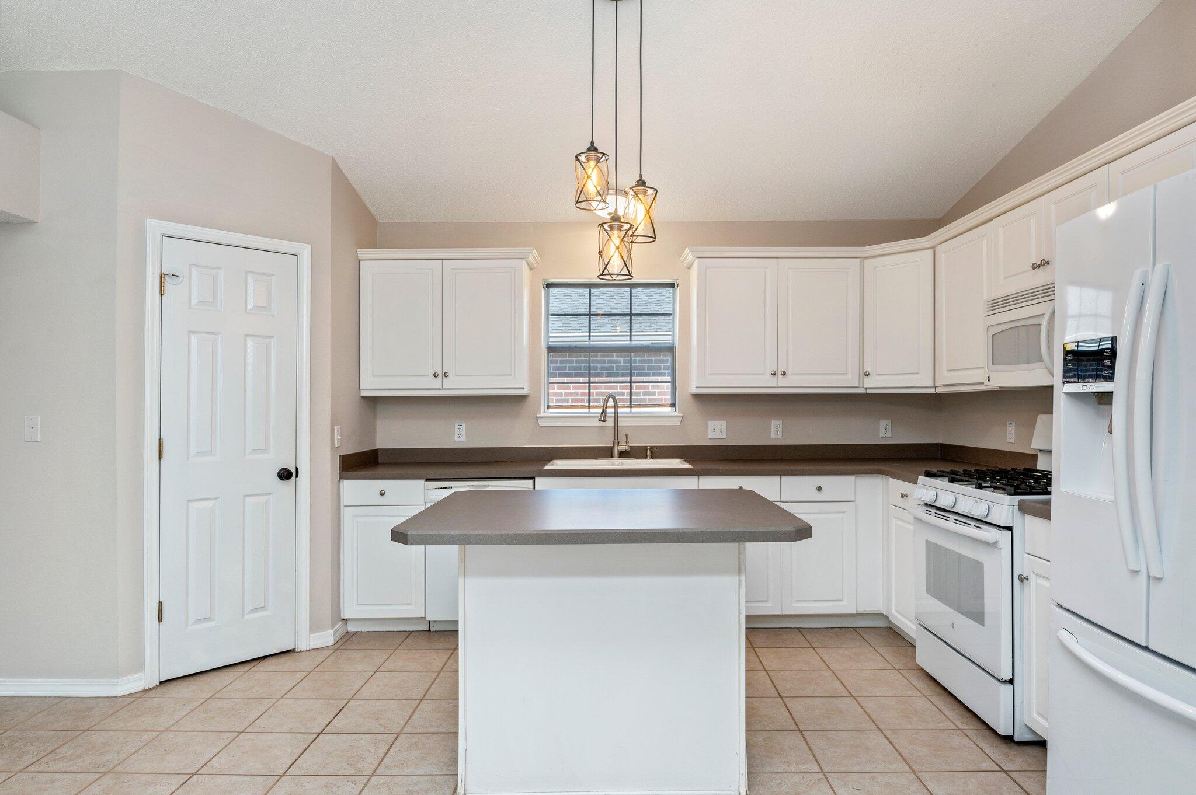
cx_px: 598
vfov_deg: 61.8
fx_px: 664
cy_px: 398
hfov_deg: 84.0
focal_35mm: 20
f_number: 9
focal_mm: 20
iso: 640
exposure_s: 1/30
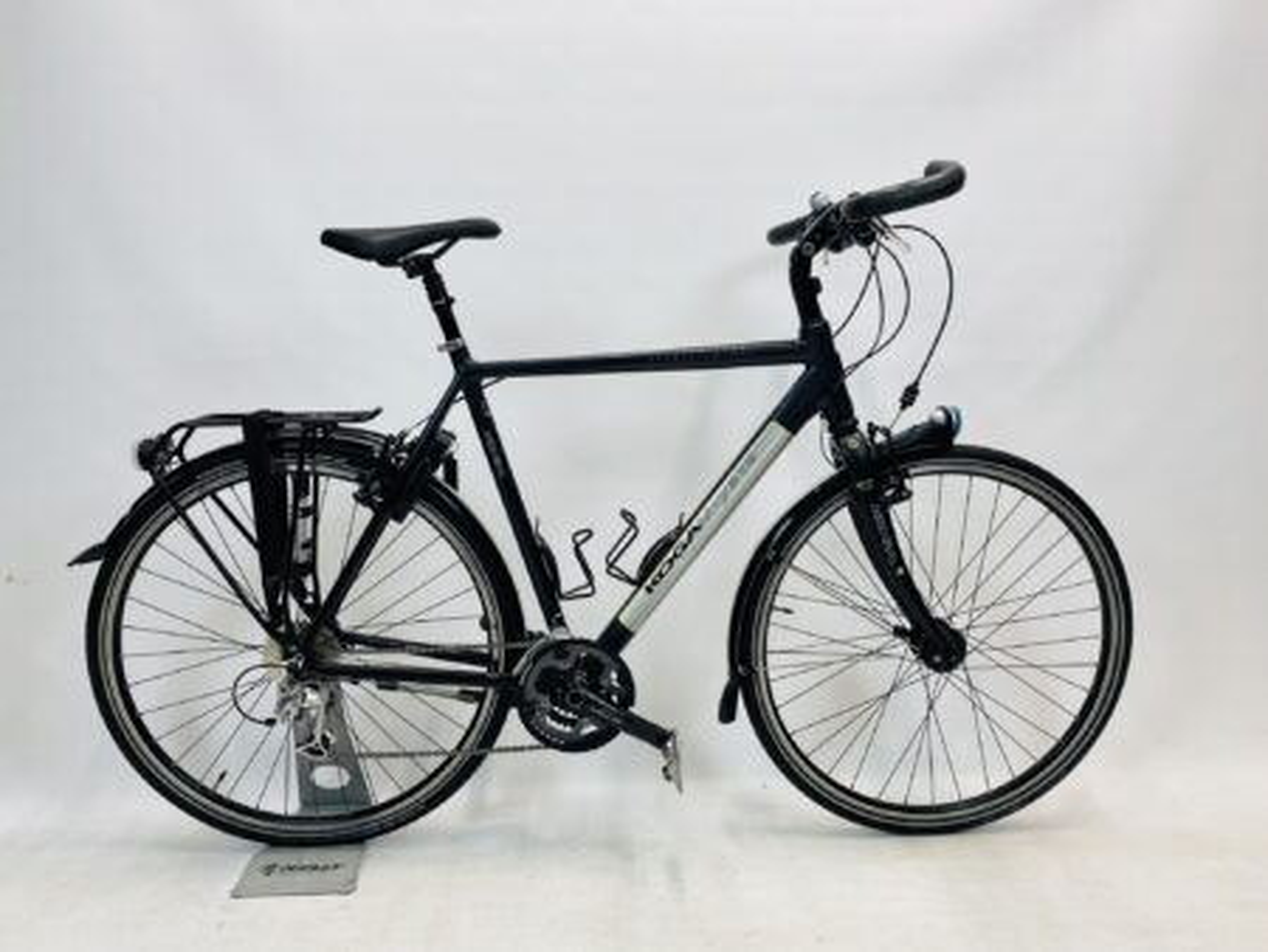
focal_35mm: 26
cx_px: 634
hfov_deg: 67.3
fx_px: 953
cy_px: 476
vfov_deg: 53.1
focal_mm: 4.25
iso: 40
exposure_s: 1/100
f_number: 1.8
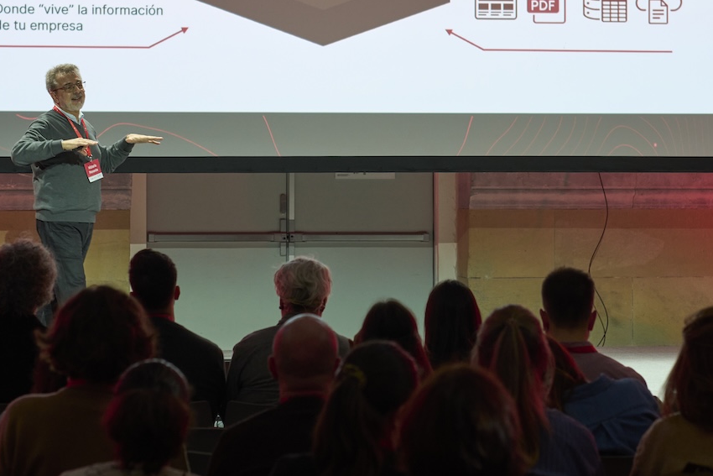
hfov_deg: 13.7
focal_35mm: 150
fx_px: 2971
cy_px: 92
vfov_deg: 9.1
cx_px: 313
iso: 1000
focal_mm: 85
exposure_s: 1/60
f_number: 5
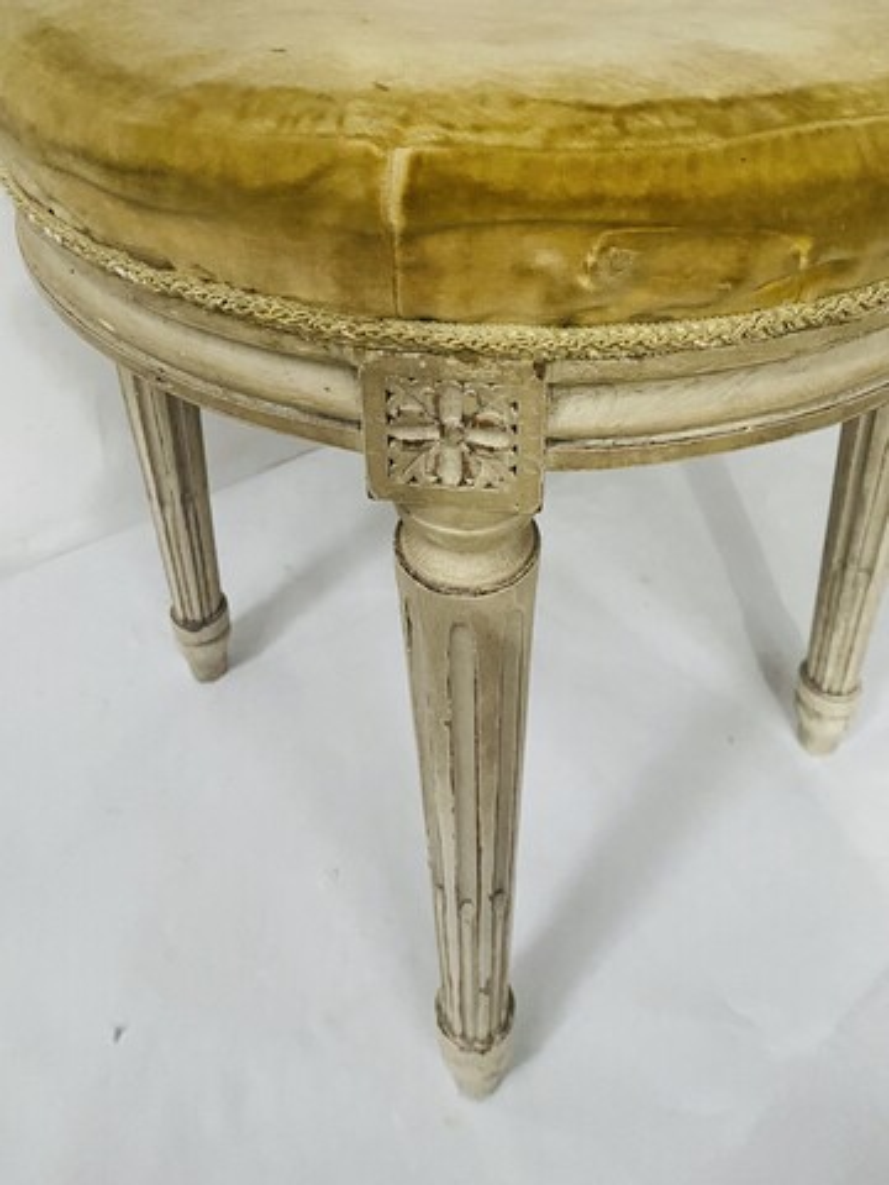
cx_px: 444
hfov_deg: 53.1
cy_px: 592
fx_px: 890
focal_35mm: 26
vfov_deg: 67.3
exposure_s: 1/38
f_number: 1.8
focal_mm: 4.25
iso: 640
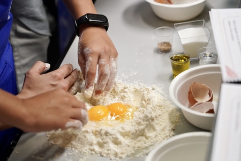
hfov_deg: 19.5
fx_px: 703
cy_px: 80
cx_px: 120
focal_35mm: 105
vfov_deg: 13.0
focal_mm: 105
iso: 3200
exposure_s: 1/200
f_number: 4
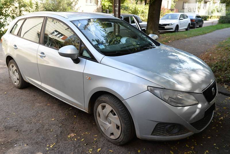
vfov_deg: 46.4
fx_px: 179
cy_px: 77
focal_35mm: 28
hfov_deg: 65.5
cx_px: 115
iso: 400
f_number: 5
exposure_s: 1/320
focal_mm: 28
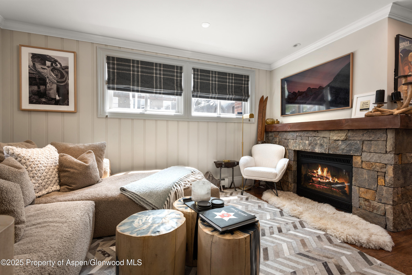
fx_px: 195
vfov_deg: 70.5
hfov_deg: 93.3
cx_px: 206
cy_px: 138
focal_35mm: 17
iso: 100
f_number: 7.1
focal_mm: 17
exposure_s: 2
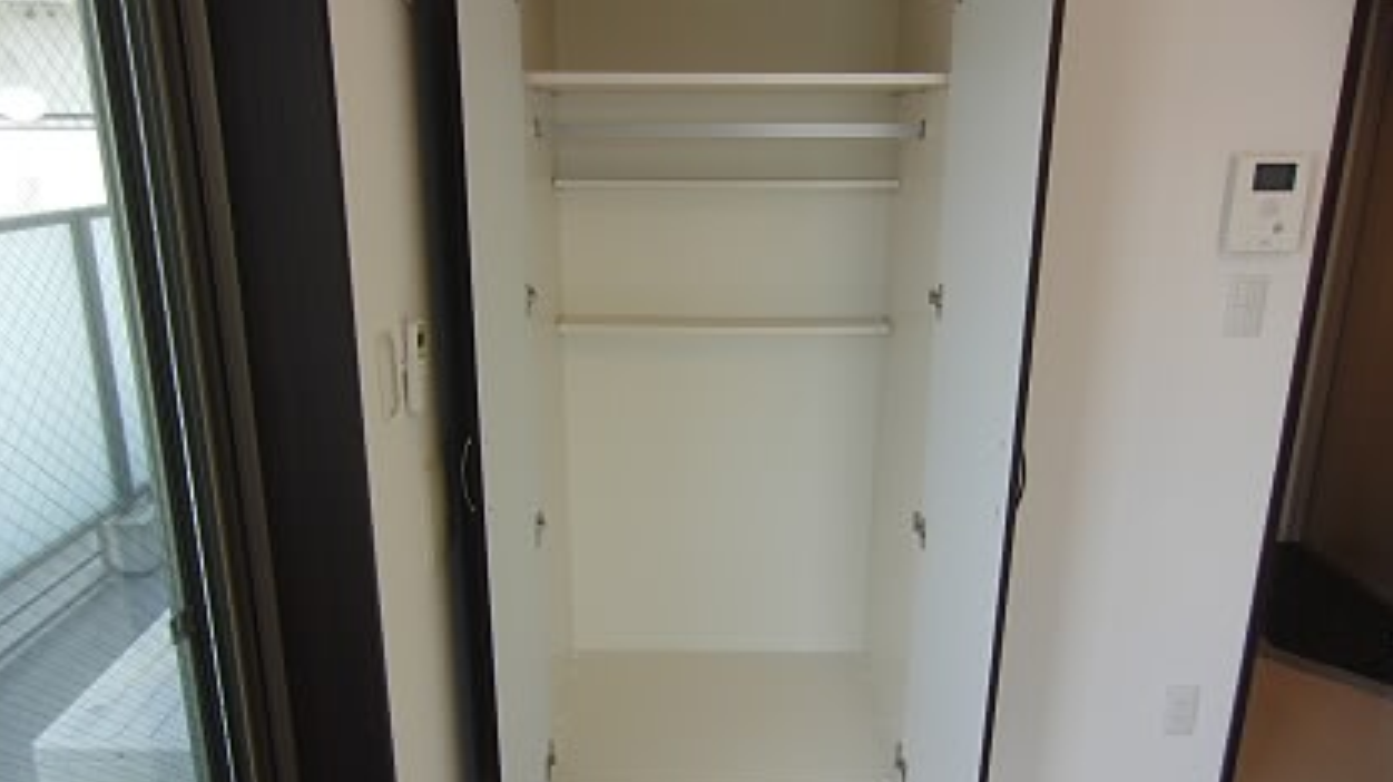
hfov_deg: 69.9
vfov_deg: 42.8
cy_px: 423
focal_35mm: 27
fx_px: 997
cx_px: 681
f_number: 3.2
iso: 100
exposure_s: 1/80
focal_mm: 4.3
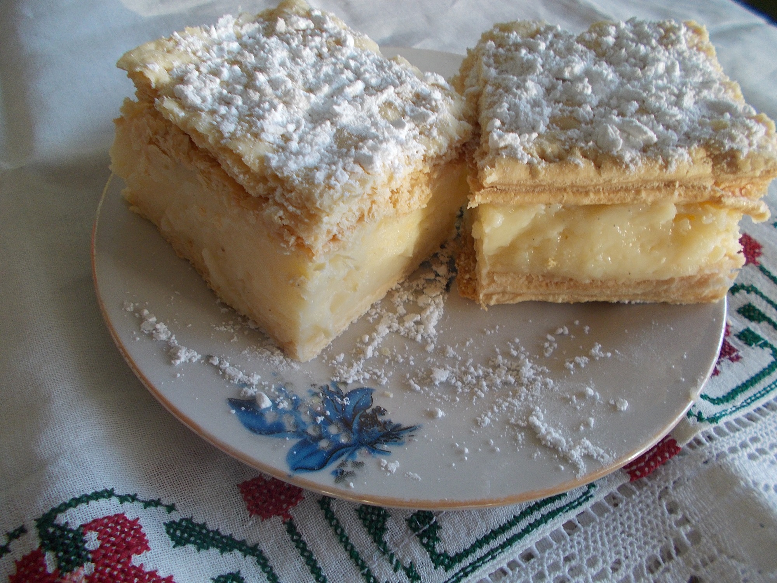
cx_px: 388
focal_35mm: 26
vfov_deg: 53.1
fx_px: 584
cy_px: 292
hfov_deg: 67.3
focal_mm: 4.6
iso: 125
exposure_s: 1/25
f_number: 3.2
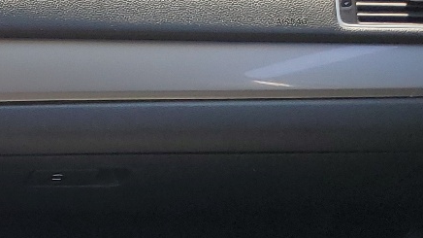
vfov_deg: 11.0
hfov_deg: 17.6
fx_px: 1166
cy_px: 412
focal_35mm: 104
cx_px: -282
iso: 50
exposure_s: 1/270
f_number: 1.5
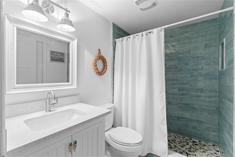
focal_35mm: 16
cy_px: 78
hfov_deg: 96.7
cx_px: 118
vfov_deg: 73.7
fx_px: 104
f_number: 8
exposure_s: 1/10
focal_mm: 16
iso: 800
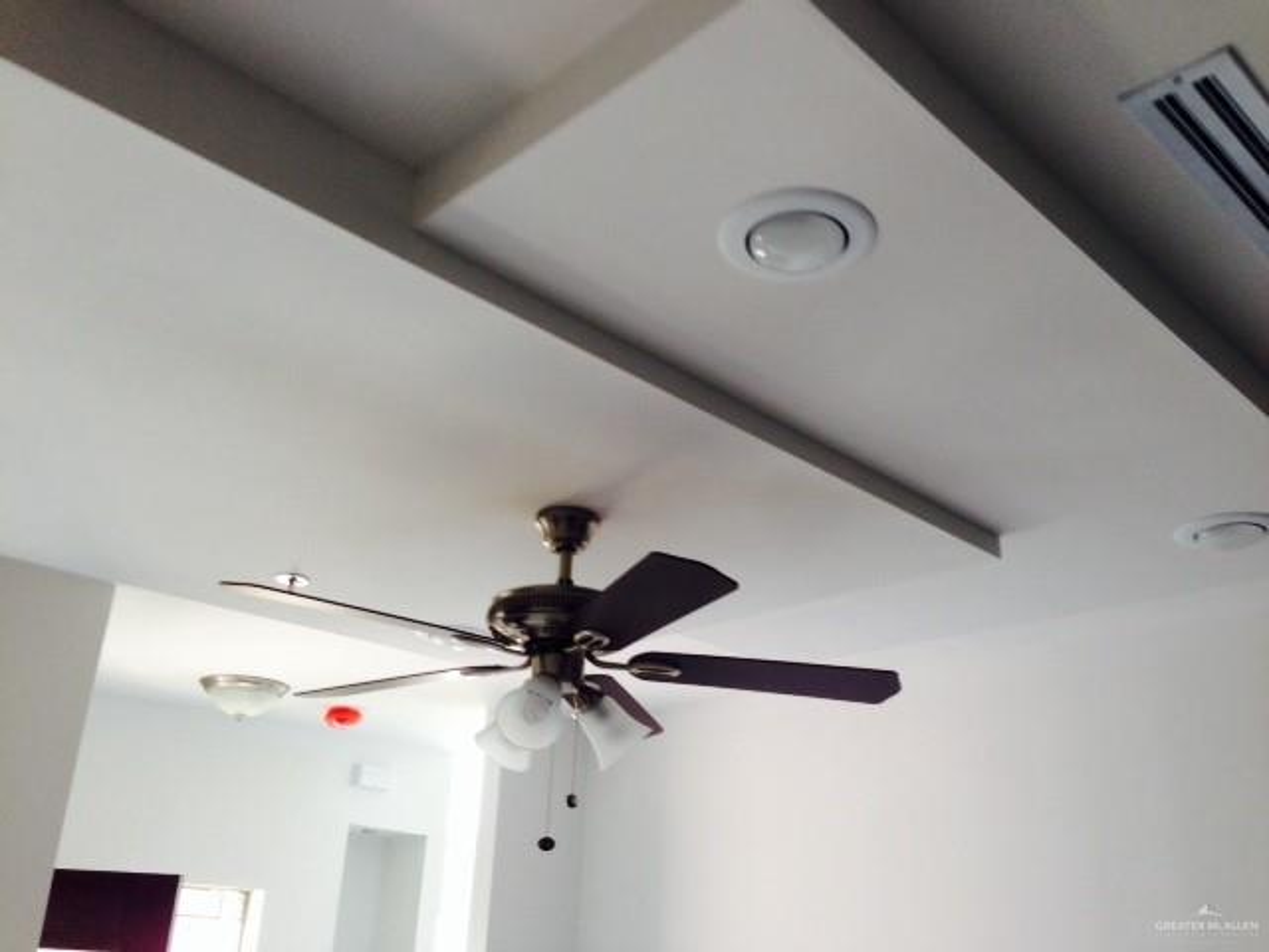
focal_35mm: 33
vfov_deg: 42.9
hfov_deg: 55.4
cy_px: 476
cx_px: 634
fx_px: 1210
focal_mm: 4.12
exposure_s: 1/30
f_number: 2.4
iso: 50
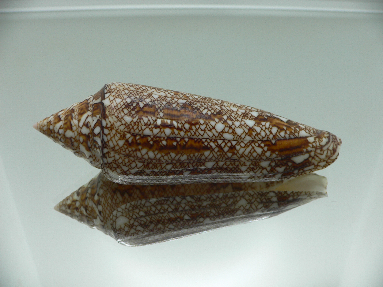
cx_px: 192
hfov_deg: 52.6
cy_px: 144
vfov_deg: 40.7
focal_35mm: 35
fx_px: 387
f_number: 2.8
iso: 80
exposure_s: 1/80
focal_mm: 4.6
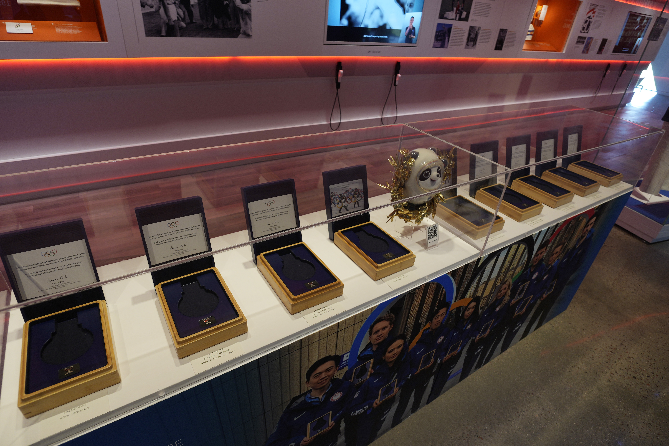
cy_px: 223
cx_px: 334
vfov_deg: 67.4
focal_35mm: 18
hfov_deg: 90.0
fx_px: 334
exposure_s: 1/40
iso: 200
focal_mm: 12
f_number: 4
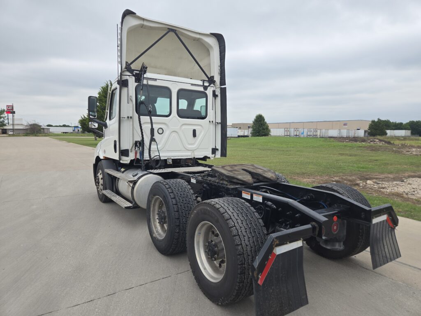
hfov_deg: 73.9
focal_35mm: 23
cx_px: 210
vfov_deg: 58.9
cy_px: 158
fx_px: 280
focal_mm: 5.4
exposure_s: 1/1610
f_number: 1.8
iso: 25
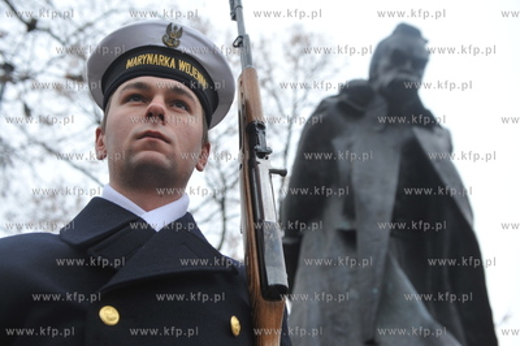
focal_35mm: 48
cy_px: 173
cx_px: 260
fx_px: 693
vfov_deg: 28.0
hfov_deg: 41.1
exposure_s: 1/100
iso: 800
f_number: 5.6
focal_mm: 48
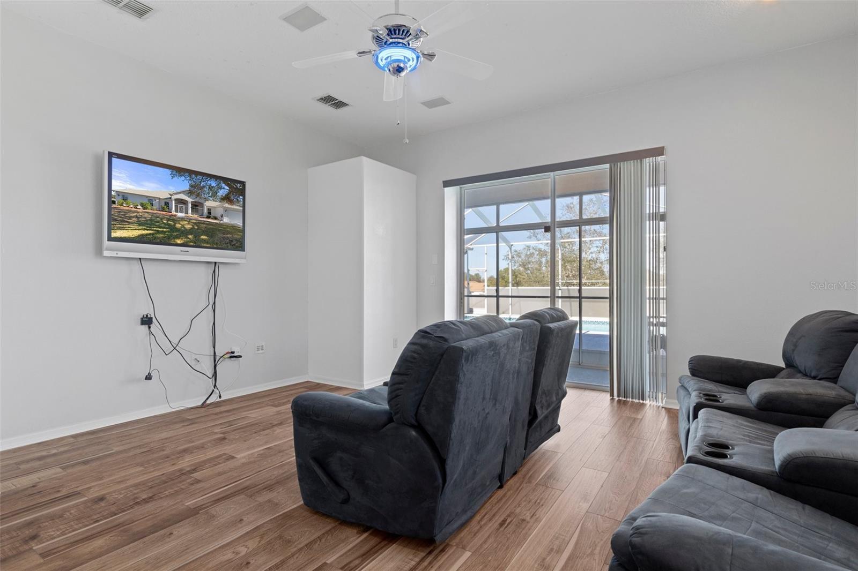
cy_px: 286
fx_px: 429
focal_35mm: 18
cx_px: 429
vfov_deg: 67.4
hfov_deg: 90.0
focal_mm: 12
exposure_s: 1
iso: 320
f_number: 8
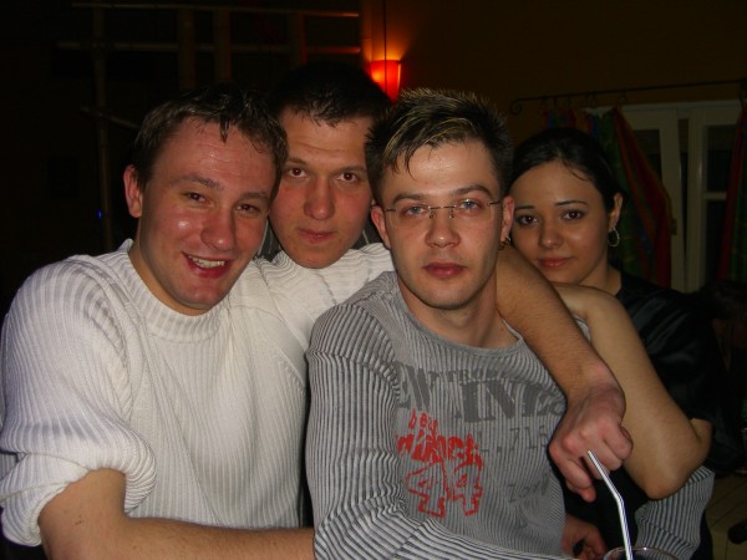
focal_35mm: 38
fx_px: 820
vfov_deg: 37.7
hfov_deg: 49.0
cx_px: 374
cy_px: 280
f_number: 2.8
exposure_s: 1/60
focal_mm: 7.9
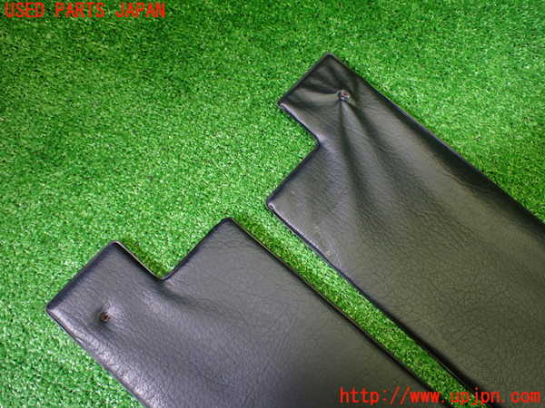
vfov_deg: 46.8
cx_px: 272
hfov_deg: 60.0
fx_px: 472
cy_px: 204
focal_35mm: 30
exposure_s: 1/125
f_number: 2.3
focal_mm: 5.4
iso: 500
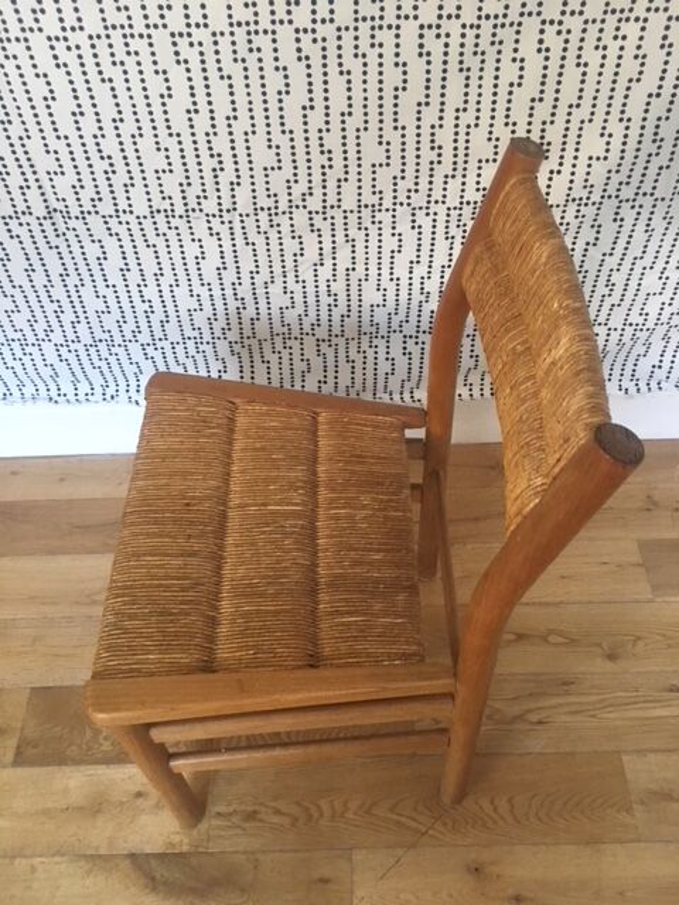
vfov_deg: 61.7
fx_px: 758
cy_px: 452
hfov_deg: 48.2
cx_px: 340
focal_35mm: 29
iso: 200
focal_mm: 4.15
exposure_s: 1/20
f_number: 2.2
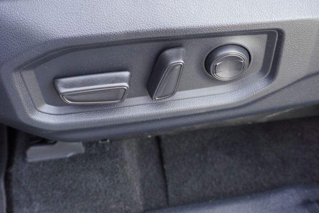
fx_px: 378
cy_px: 70
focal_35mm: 43
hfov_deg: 45.7
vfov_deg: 31.2
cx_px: 175
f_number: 4
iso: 400
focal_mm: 21
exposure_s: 1/60
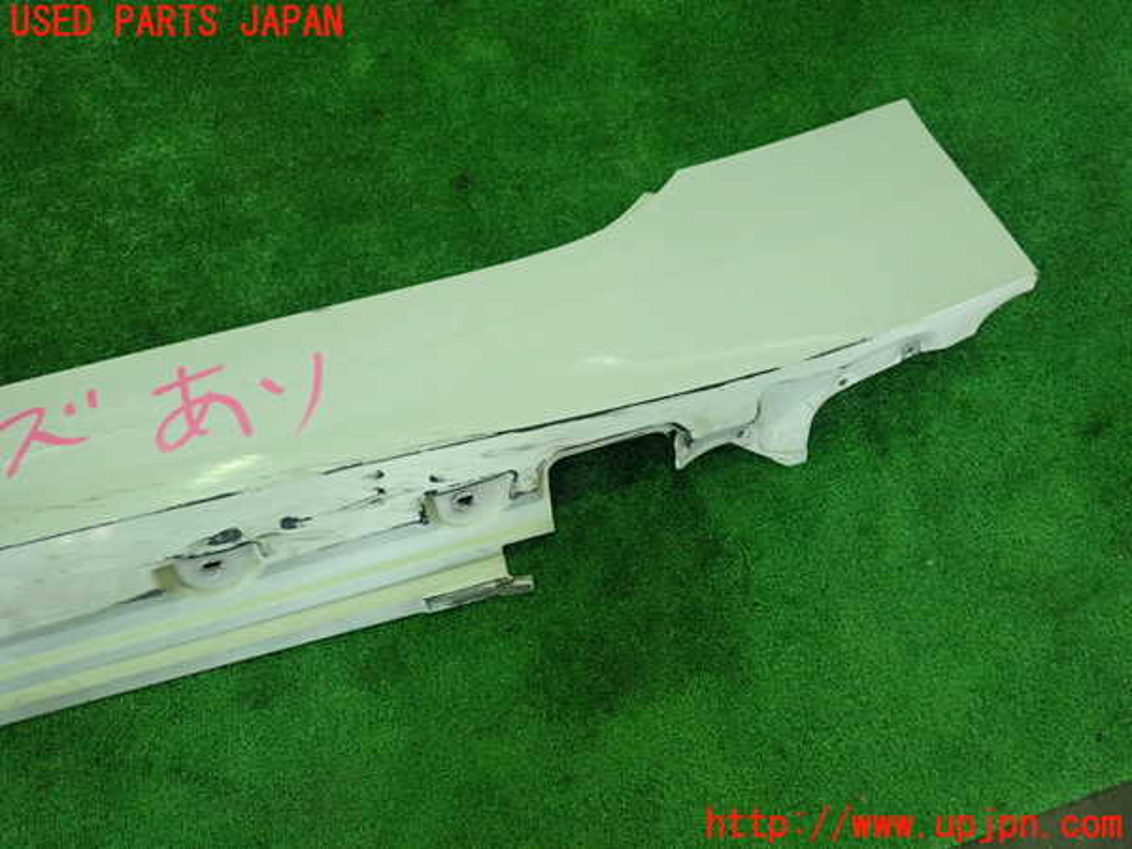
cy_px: 424
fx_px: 981
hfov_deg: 60.0
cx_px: 566
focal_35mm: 30
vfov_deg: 46.8
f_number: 2.3
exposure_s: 1/125
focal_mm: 5.5
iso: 640
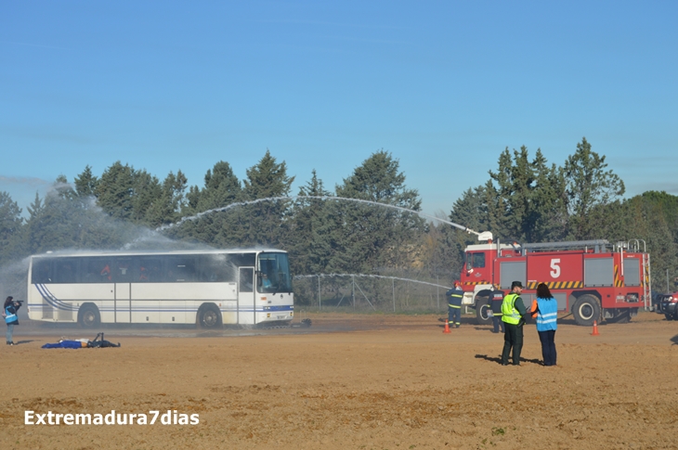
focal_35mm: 69
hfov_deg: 29.3
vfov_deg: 19.7
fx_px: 1298
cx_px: 339
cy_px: 225
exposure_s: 1/400
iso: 100
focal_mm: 46
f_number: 10
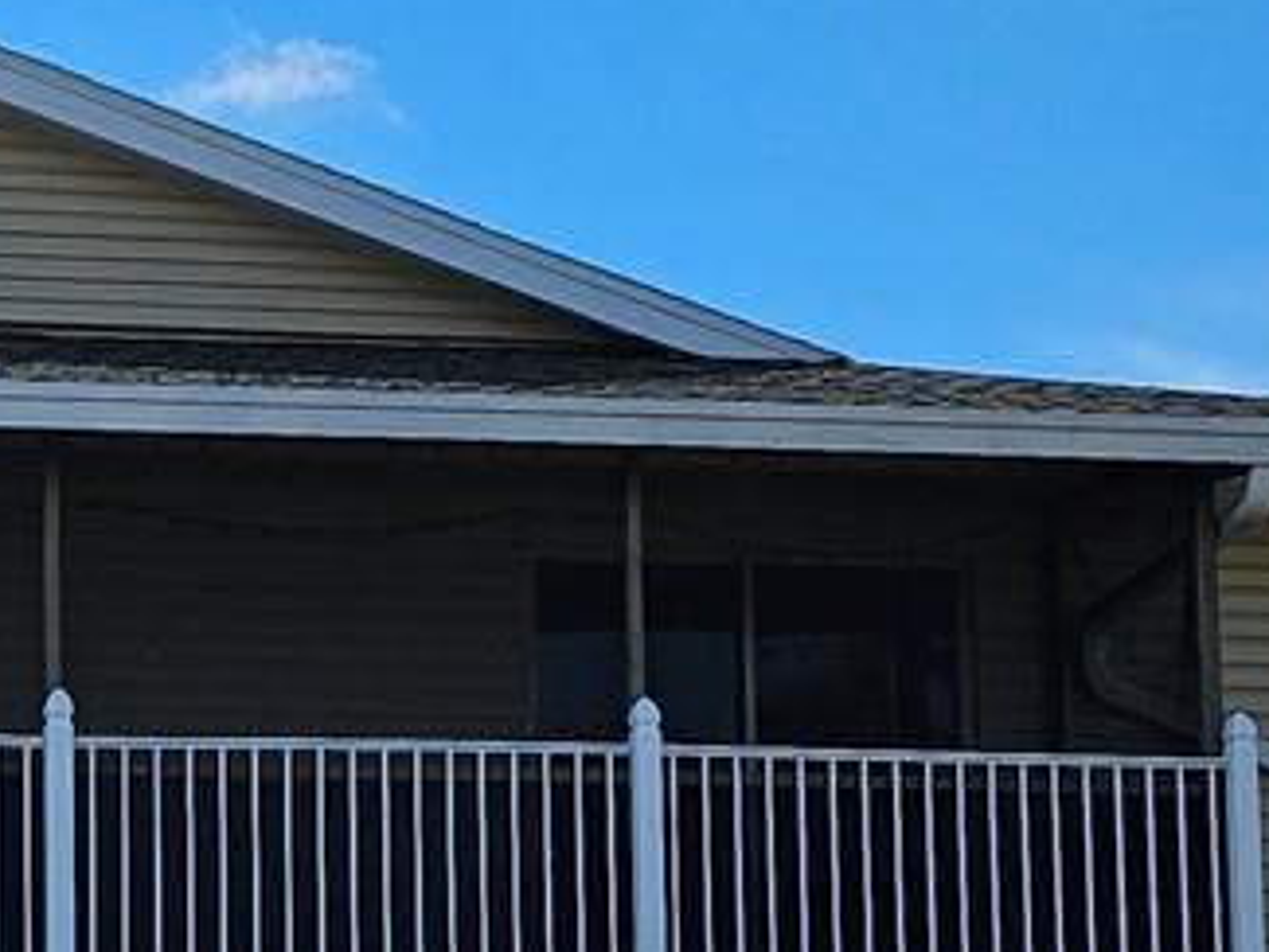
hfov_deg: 16.2
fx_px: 4327
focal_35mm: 118
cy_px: 819
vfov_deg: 12.5
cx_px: -113
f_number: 1.8
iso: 50
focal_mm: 5
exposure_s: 1/4807
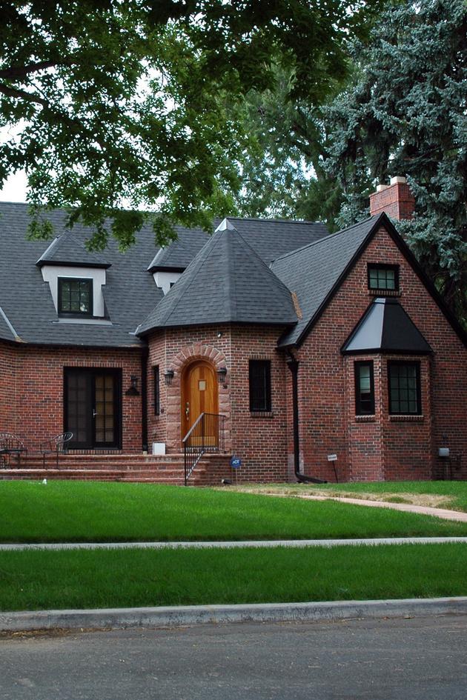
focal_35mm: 36
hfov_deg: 36.9
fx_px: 700
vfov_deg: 53.1
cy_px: 350
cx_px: 234
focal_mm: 24
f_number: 9
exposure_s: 1/100
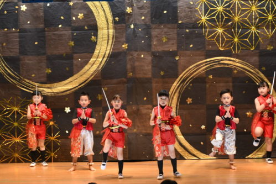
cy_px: 92
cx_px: 138
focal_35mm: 96
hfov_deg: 21.2
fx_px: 736
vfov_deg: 14.3
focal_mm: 48
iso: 1400
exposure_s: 1/100
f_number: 5.6
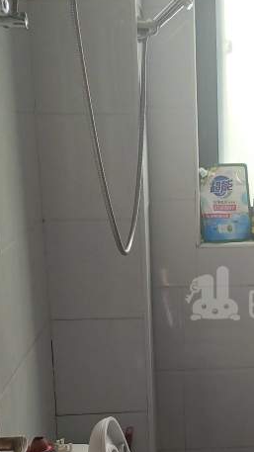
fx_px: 671
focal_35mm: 56
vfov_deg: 36.9
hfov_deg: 20.6
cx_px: 264
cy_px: 294
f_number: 1.79
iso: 50
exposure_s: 1/368
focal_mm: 4.71
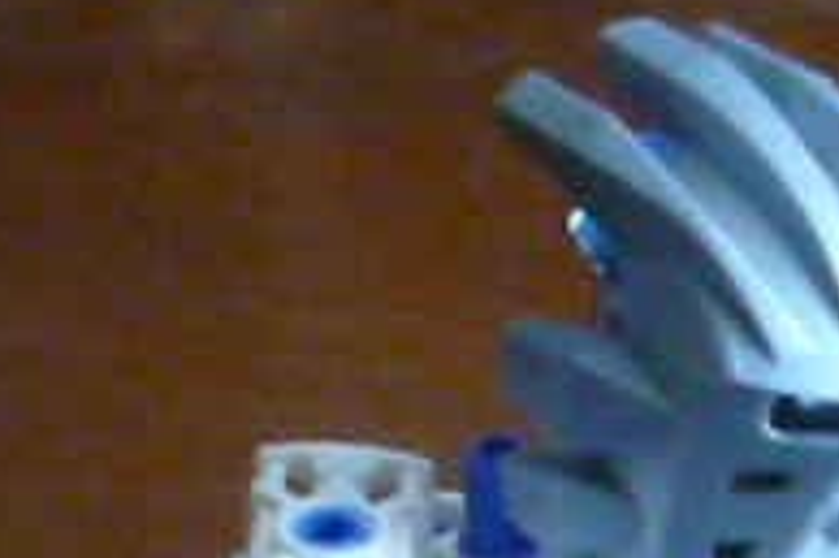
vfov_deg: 11.1
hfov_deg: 16.7
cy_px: 770
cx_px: 874
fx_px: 2794
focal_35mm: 120
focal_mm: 5.8
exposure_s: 1/30
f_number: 2.8
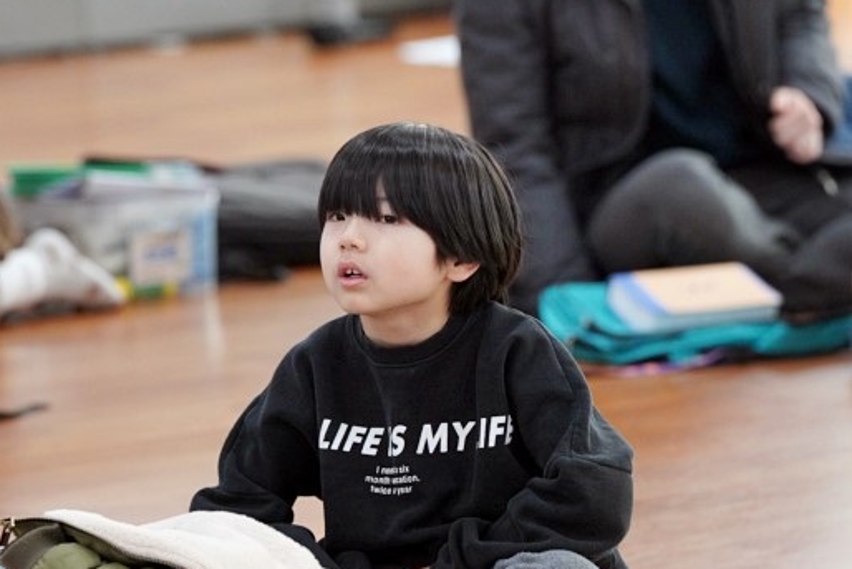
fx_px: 8285
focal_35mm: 350
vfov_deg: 3.9
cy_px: 373
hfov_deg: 5.9
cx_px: 378
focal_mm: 200
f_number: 4
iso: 3200
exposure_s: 1/250
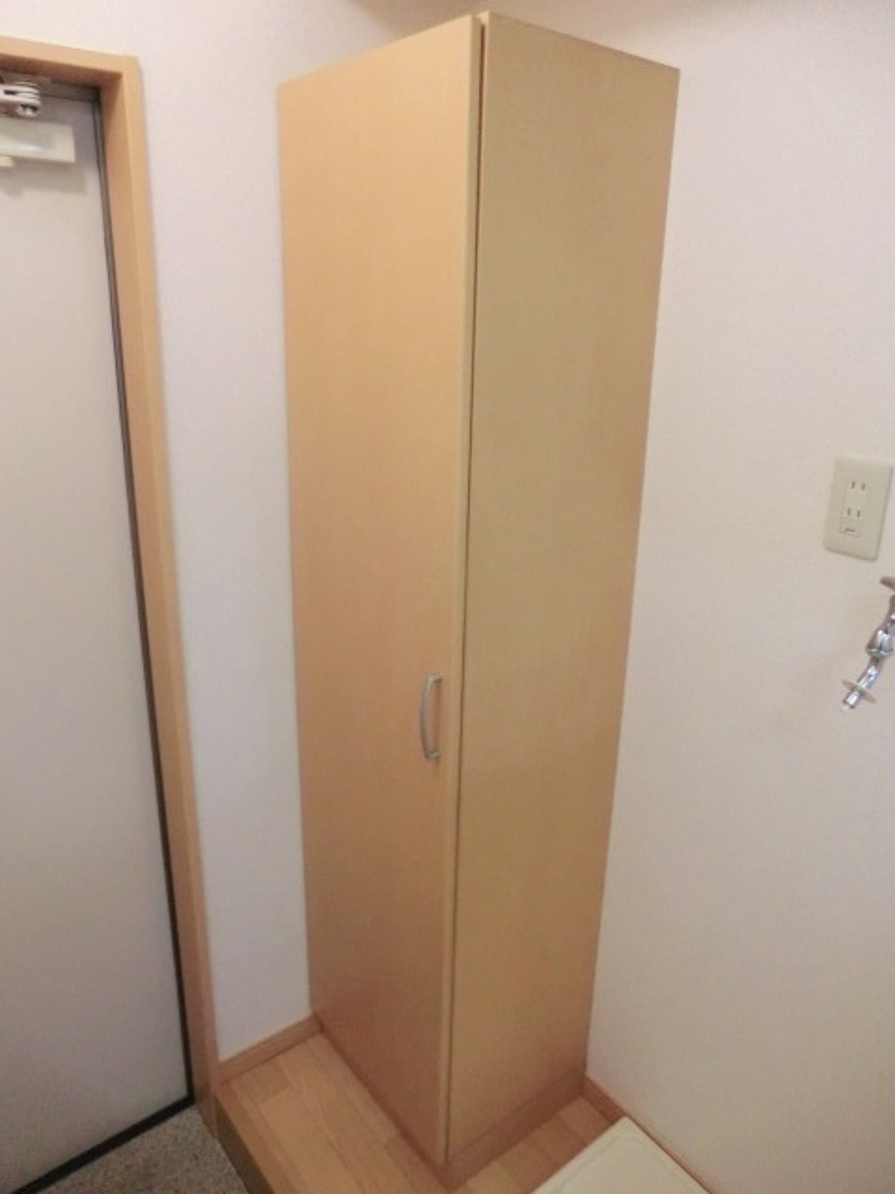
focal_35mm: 24
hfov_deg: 56.8
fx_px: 827
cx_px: 448
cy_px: 597
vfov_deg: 71.6
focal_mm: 4.3
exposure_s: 1/60
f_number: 3.2
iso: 640
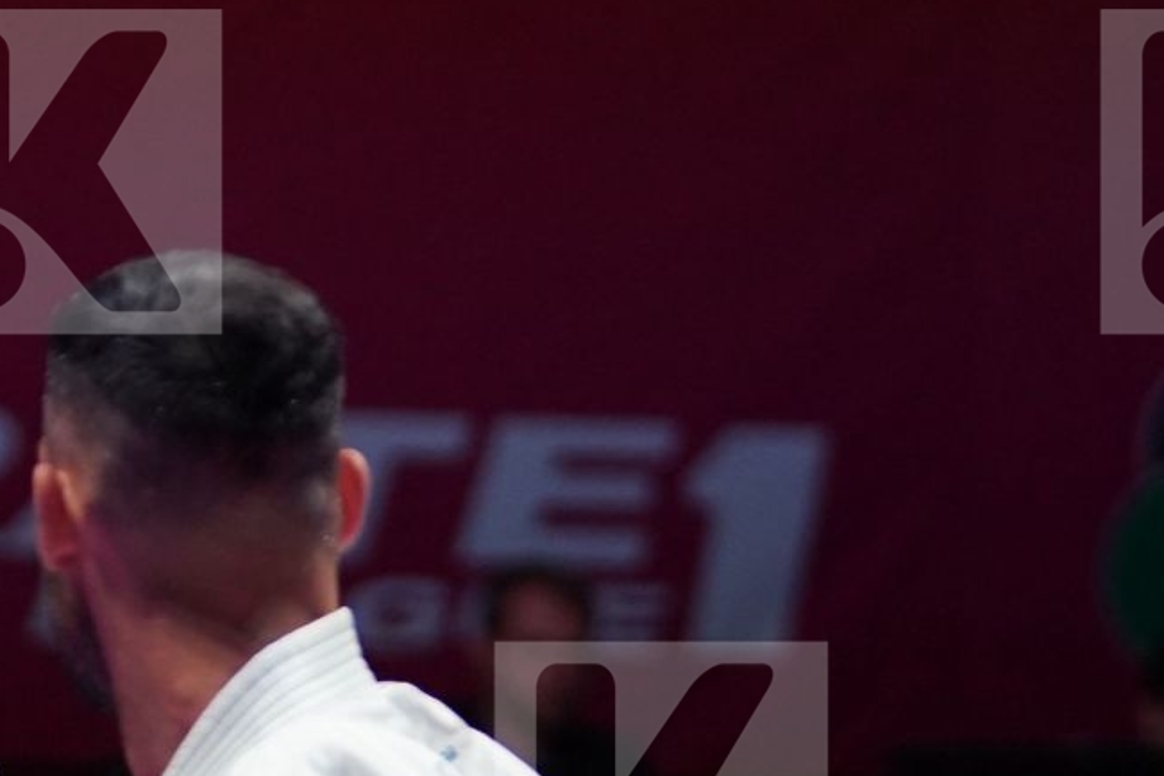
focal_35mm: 451
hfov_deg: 4.6
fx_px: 14581
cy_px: 805
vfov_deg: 3.0
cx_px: 55
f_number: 2.8
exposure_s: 1/1000
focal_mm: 109
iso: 2000
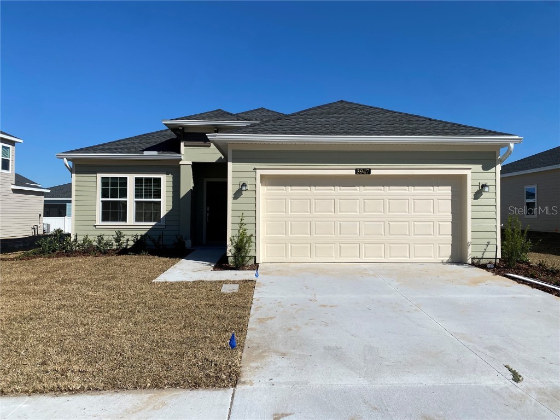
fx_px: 421
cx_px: 280
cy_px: 210
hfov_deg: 67.3
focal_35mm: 26
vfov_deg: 53.1
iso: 32
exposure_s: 1/5495
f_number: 1.8
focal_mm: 4.25
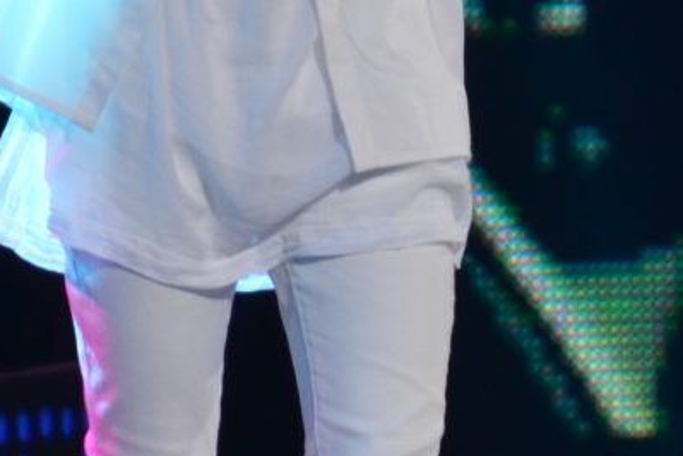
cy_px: 51
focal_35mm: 1382
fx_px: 26218
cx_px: 359
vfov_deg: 1.0
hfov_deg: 1.5
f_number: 5.6
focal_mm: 180
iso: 800
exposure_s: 1/125
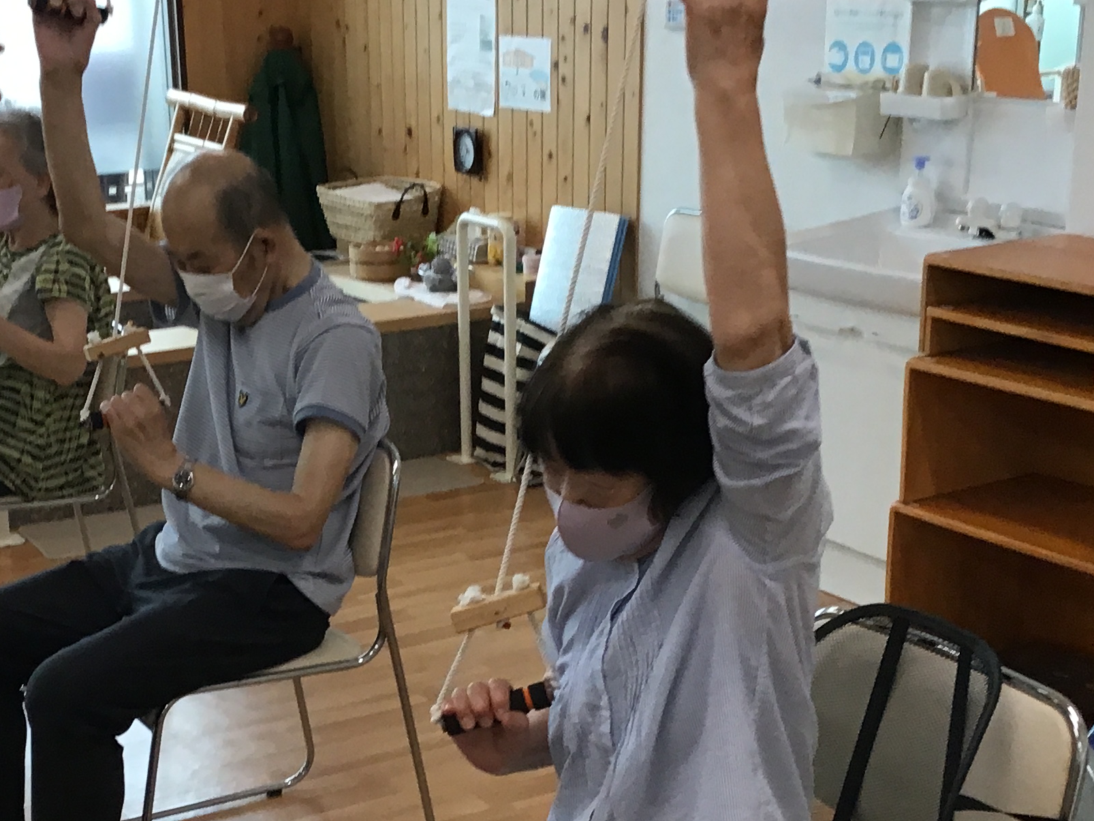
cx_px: 388
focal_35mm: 63
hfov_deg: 30.5
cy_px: 627
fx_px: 1991
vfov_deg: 23.0
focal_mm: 3.3
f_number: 2.4
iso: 32
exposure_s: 1/30
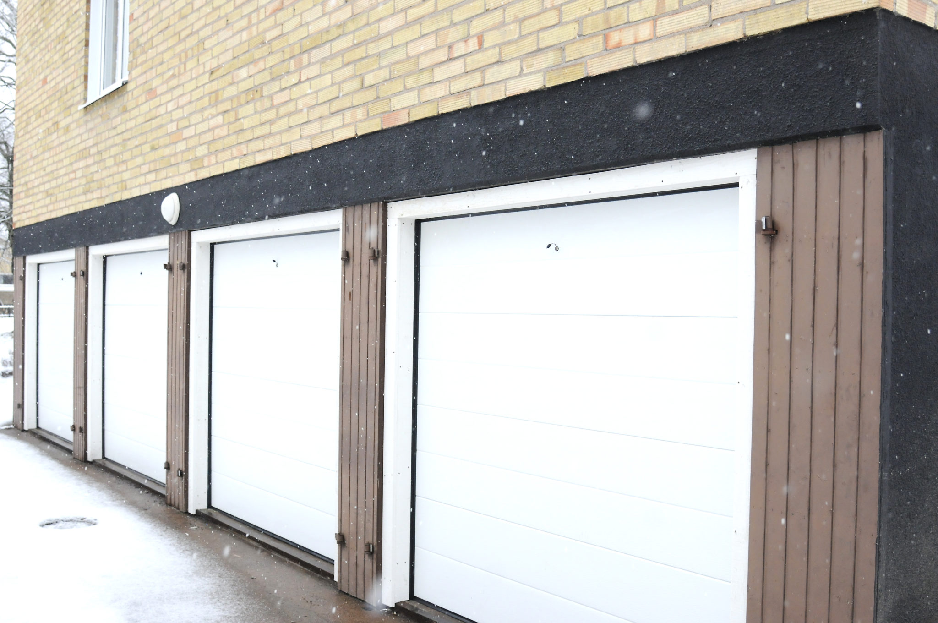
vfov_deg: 36.8
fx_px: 937
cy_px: 312
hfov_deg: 53.2
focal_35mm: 36
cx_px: 469
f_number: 5.6
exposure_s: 1/400
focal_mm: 24
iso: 1000
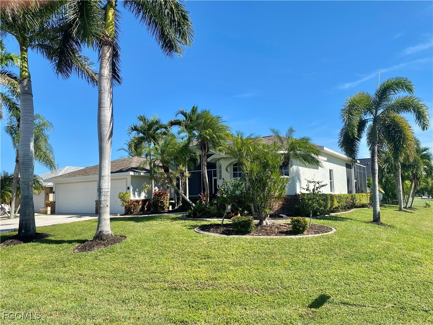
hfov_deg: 67.3
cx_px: 216
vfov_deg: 53.1
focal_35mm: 26
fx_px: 325
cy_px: 162
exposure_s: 1/2358
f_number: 1.8
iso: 32
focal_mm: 4.25
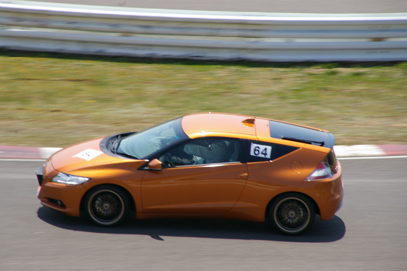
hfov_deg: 5.5
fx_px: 4238
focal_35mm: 375
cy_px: 136
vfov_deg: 3.7
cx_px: 204
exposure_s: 1/125
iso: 200
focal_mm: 250
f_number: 13
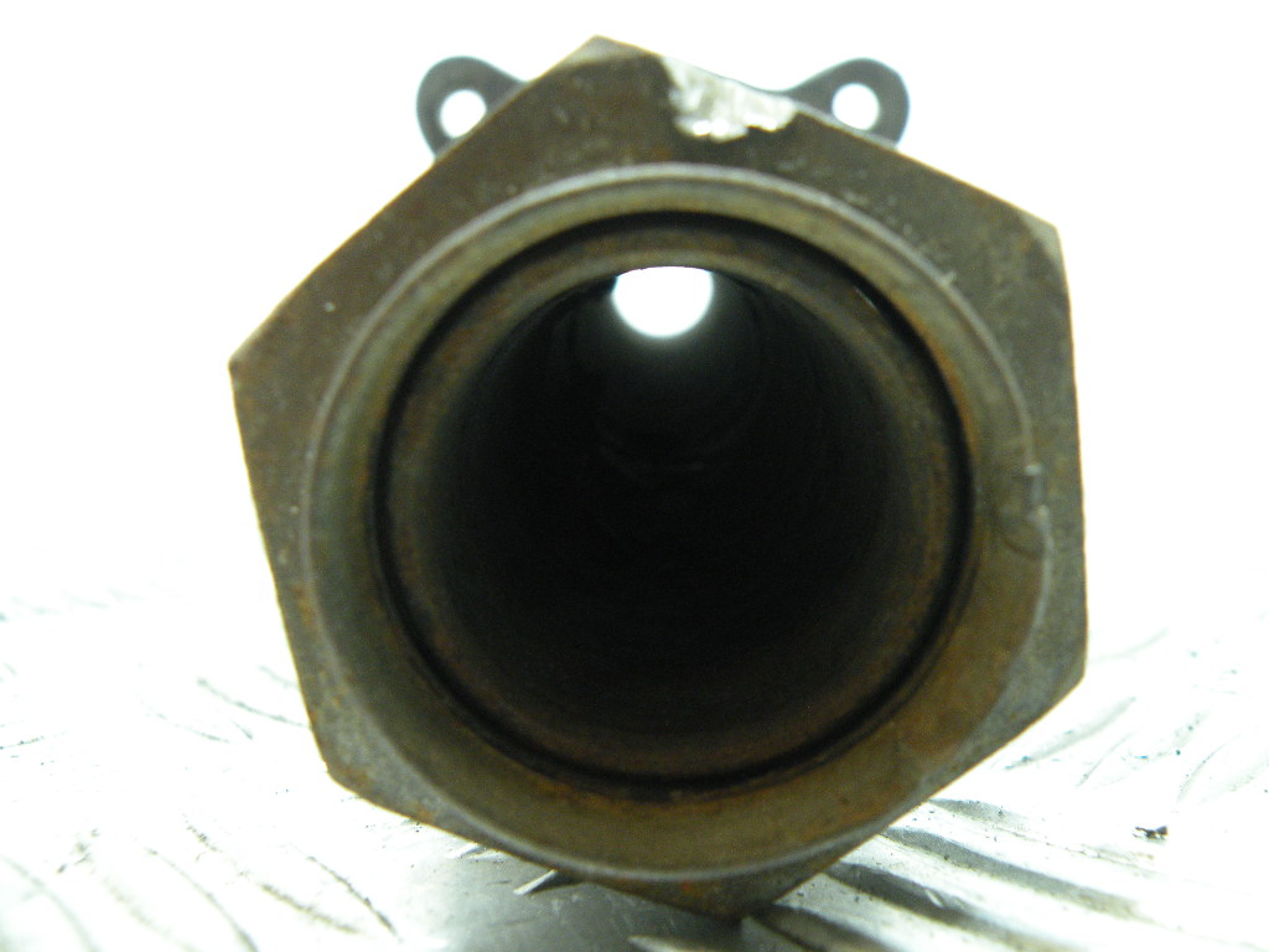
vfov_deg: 51.4
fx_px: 990
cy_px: 476
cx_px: 634
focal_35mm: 27
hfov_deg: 65.3
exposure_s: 1/60
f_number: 2.8
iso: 271
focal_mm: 4.7
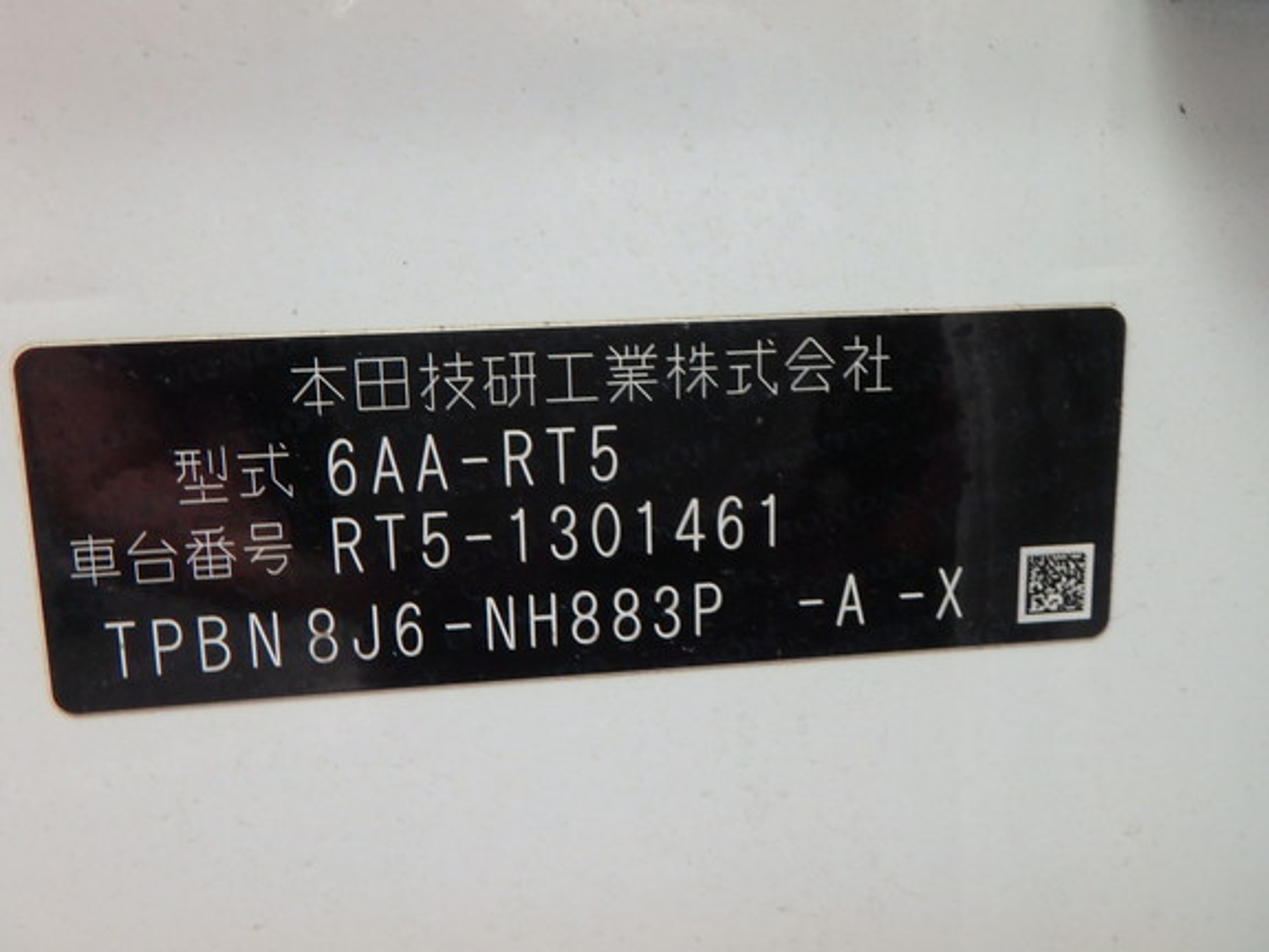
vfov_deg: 41.8
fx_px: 1246
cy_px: 476
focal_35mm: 34
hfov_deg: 54.0
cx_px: 634
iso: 250
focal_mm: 6
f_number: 4.9
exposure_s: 1/40
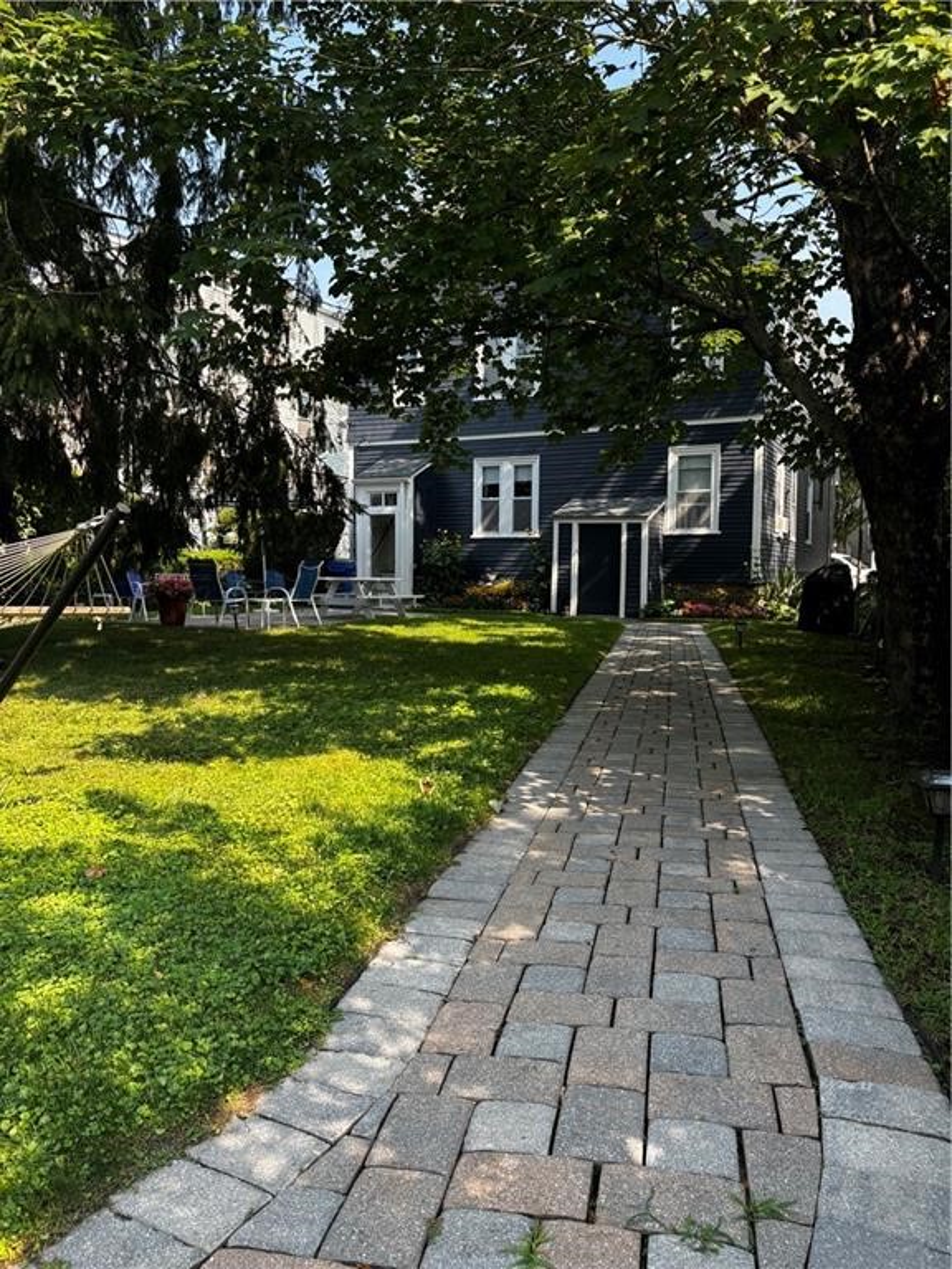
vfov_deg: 67.3
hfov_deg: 53.1
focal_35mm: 26
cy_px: 634
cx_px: 476
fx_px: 953
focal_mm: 5.96
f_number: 1.6
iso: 50
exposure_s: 1/550
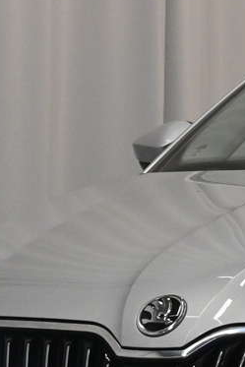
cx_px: 488
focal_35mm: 267
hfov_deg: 5.1
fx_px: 2725
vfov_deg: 7.7
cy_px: 320
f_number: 8
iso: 2500
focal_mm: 41
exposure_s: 1/320
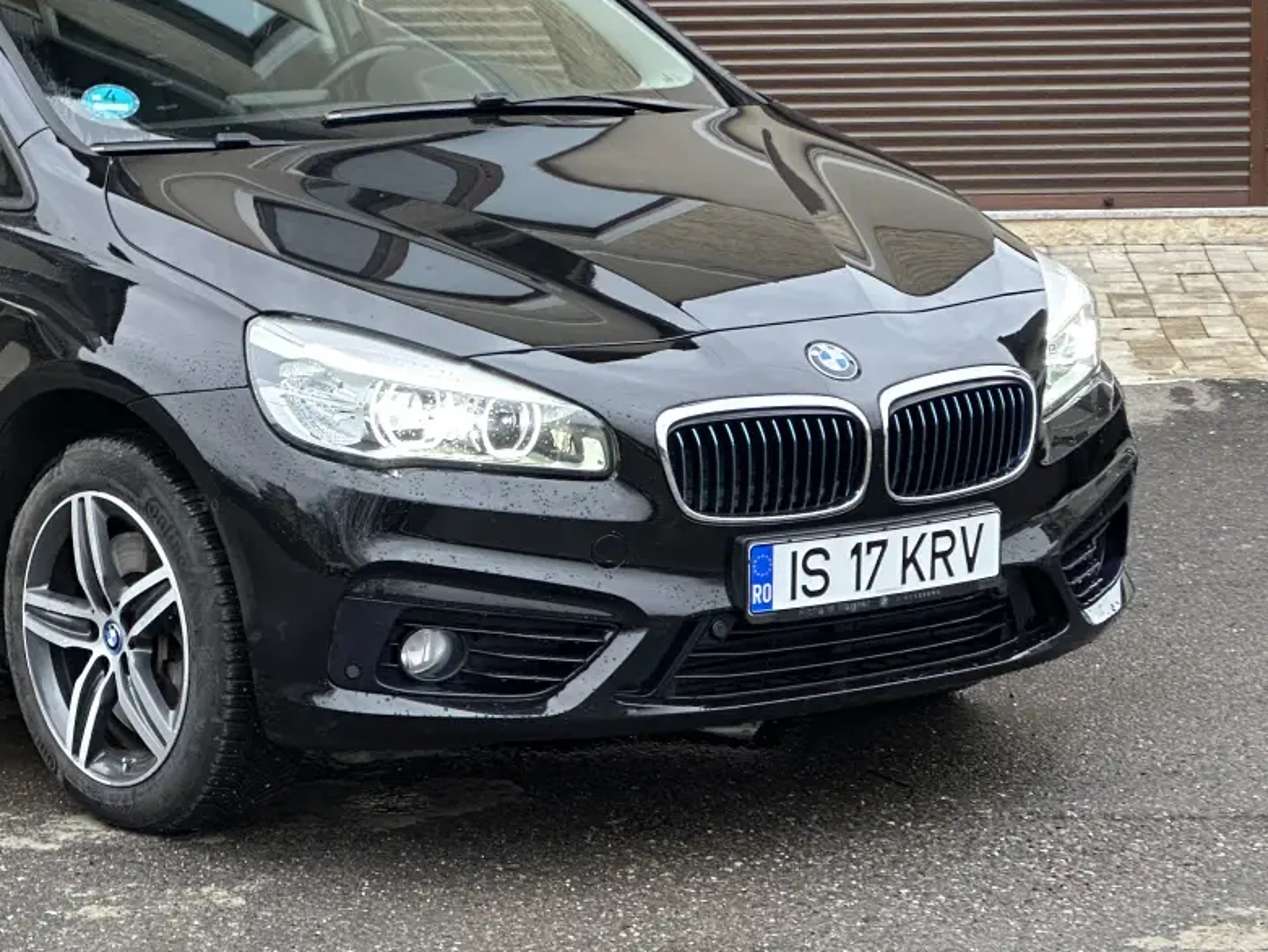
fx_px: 5202
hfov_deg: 13.8
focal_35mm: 142
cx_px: 286
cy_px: 171
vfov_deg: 10.4
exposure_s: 1/58
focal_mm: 9
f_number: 2.8
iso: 320
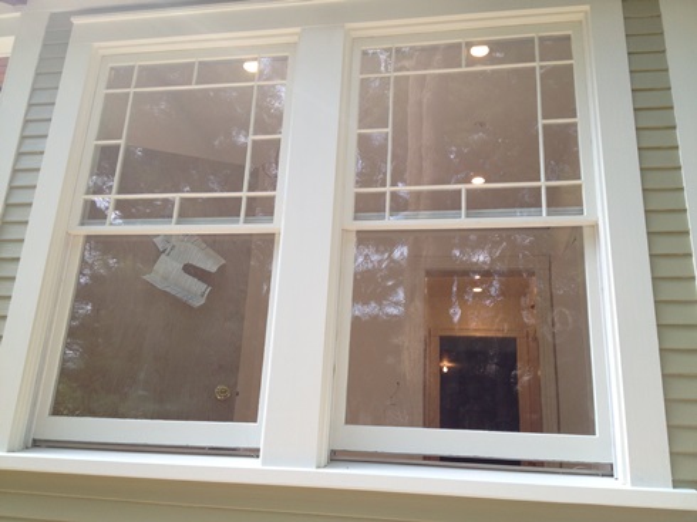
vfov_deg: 40.7
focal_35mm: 35
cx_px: 348
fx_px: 704
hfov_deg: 52.6
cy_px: 261
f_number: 2.4
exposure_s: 1/144
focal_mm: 4.28
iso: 50
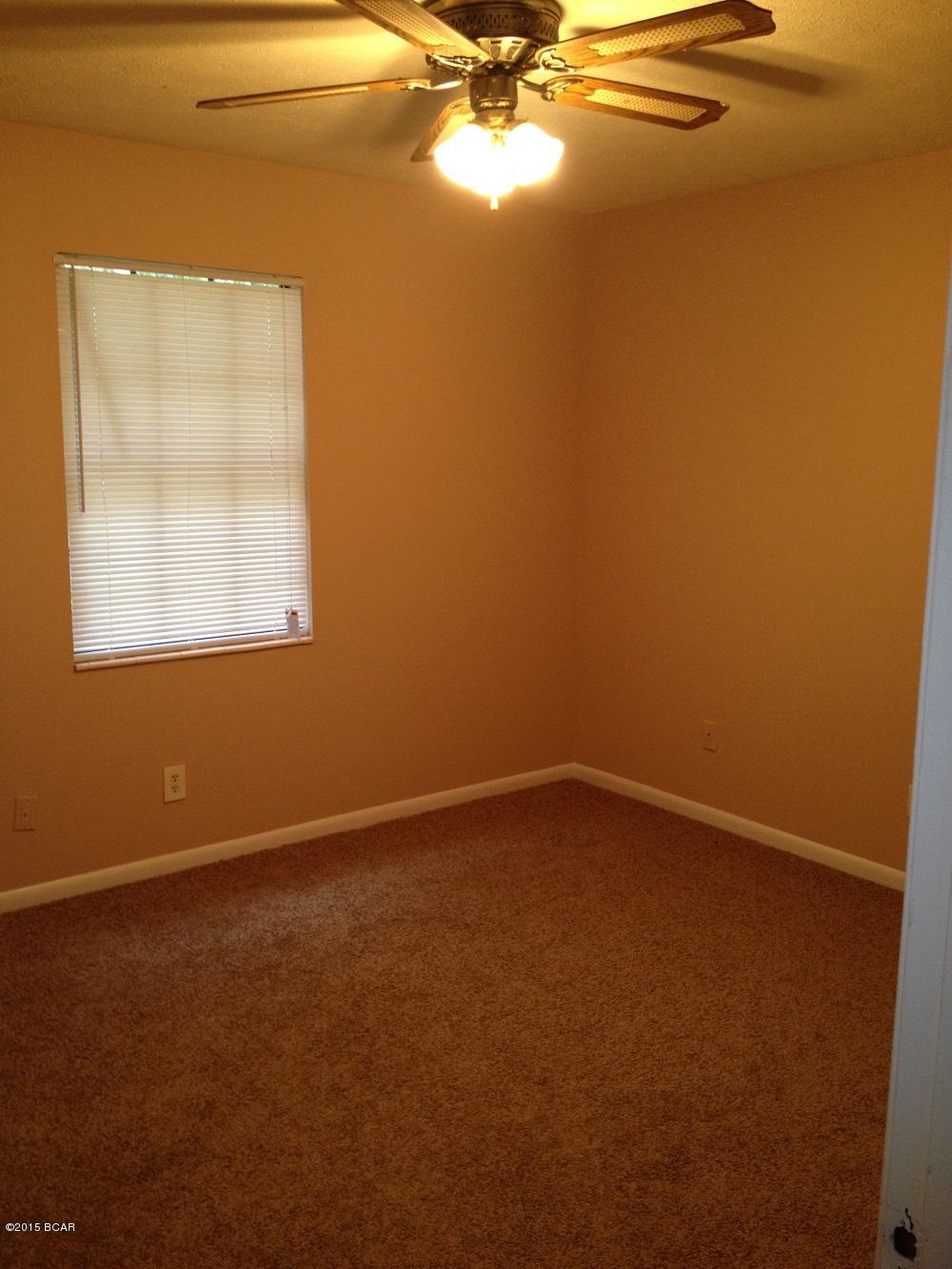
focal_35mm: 35
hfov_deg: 40.7
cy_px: 634
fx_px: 1283
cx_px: 476
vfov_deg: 52.6
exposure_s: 1/20
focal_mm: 4.28
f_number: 2.4
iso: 100
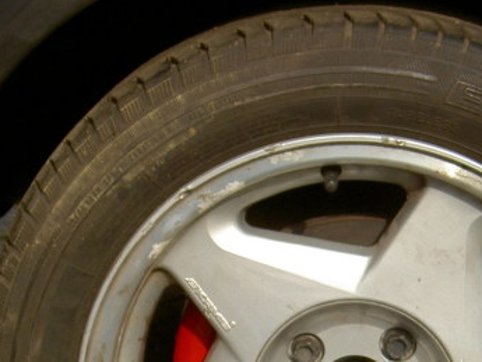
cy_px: 393
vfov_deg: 10.6
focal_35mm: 139
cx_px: 373
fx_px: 1936
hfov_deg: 14.1
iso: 50
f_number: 3.8
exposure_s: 1/320
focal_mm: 9.9
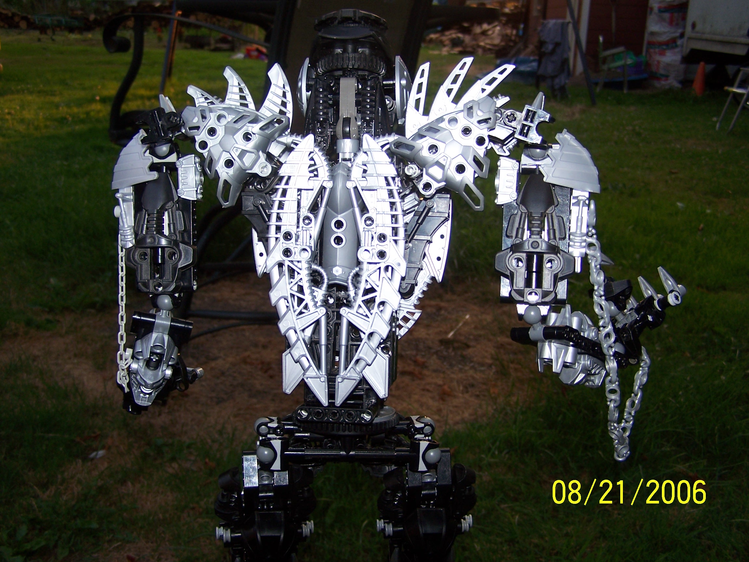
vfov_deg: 37.7
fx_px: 822
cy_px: 281
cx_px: 374
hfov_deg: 49.0
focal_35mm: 38
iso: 80
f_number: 2.8
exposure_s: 1/60
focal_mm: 6.3
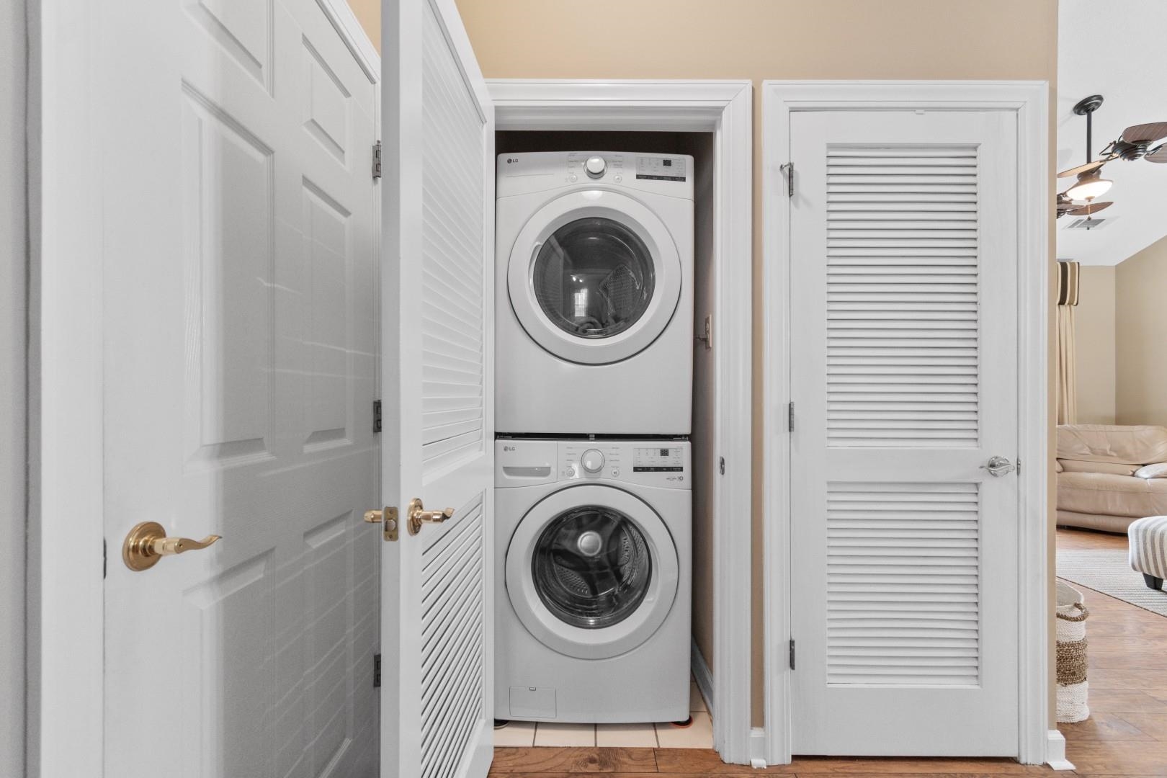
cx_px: 584
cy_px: 389
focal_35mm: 15
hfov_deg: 100.4
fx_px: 486
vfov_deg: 77.3
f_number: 4.5
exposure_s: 1/1.25
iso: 100
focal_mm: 10
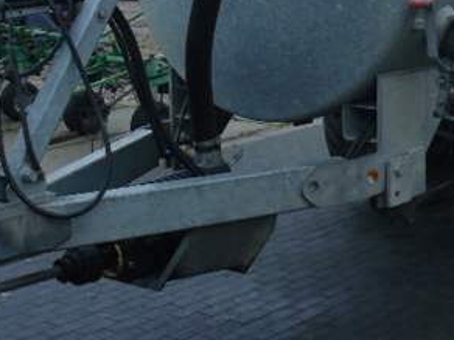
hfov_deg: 24.2
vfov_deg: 18.3
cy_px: 17
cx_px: 390
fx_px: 1036
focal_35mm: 79
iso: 100
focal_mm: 6
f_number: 2.8
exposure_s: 1/60
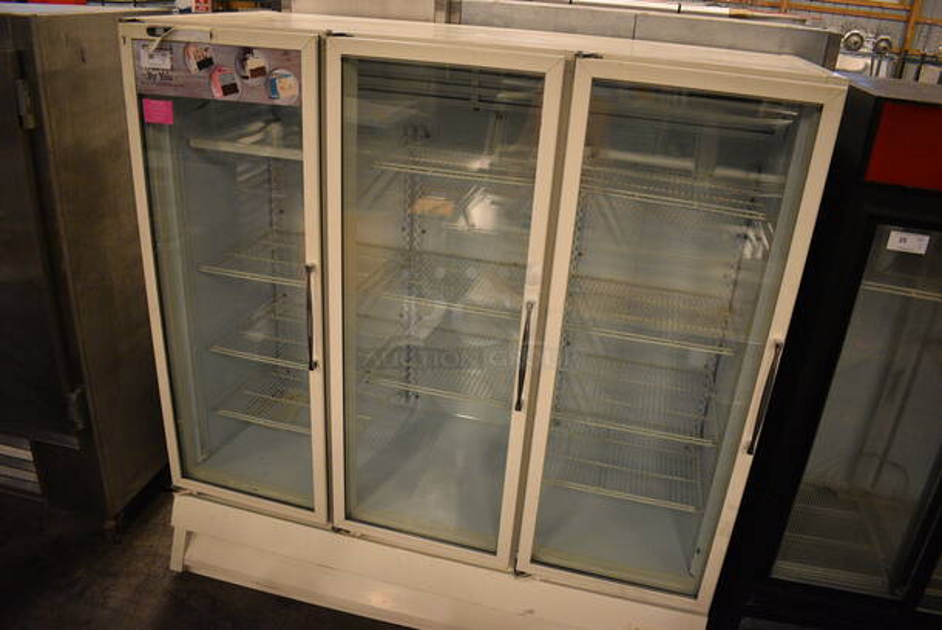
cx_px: 471
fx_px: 707
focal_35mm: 27
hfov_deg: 67.3
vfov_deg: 48.0
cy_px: 315
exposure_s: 1/125
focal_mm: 18
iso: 3200
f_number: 3.5
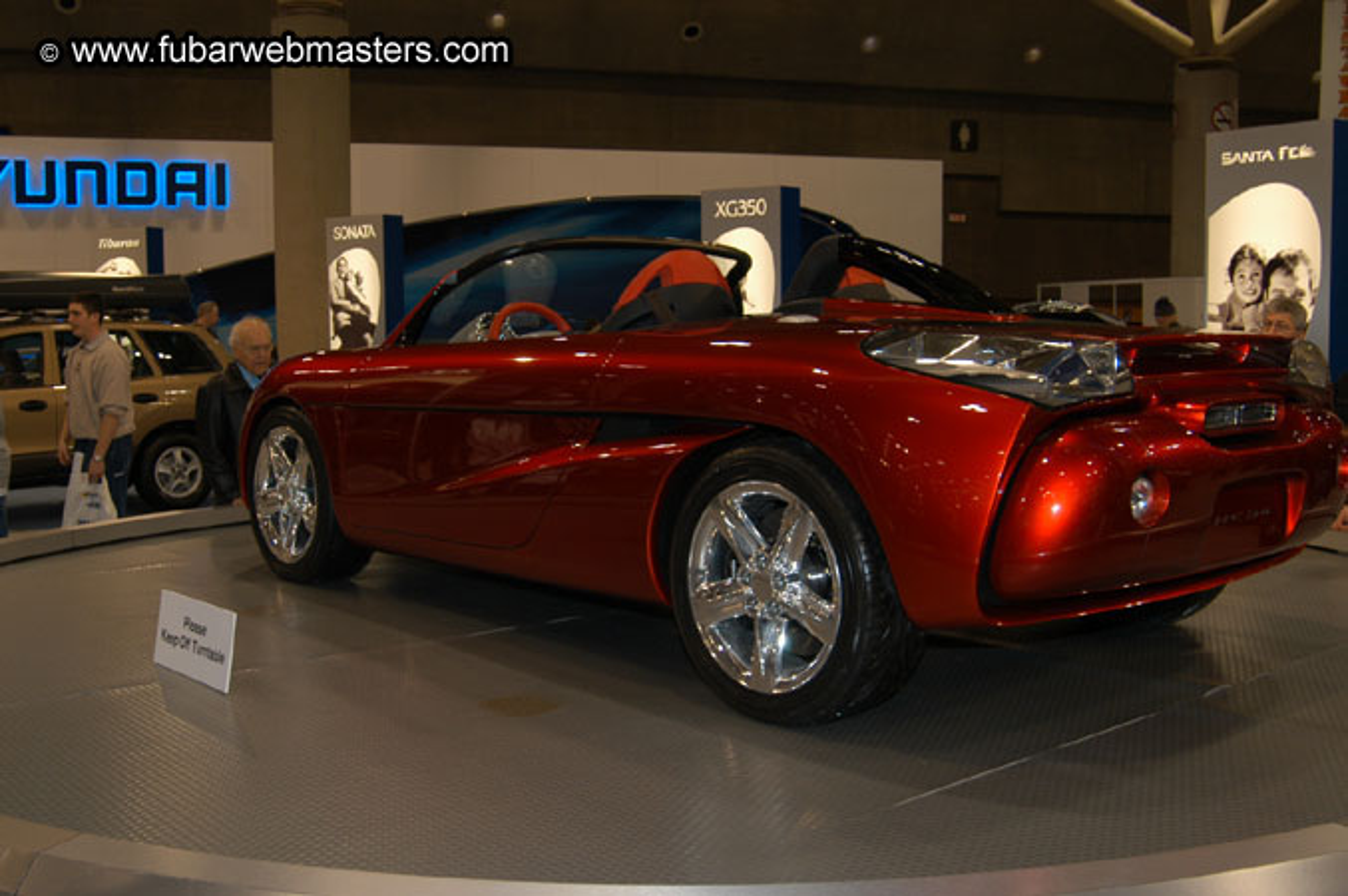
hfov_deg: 53.2
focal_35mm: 36
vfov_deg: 36.8
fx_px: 1347
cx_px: 674
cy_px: 448
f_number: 5
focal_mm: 24
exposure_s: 1/60
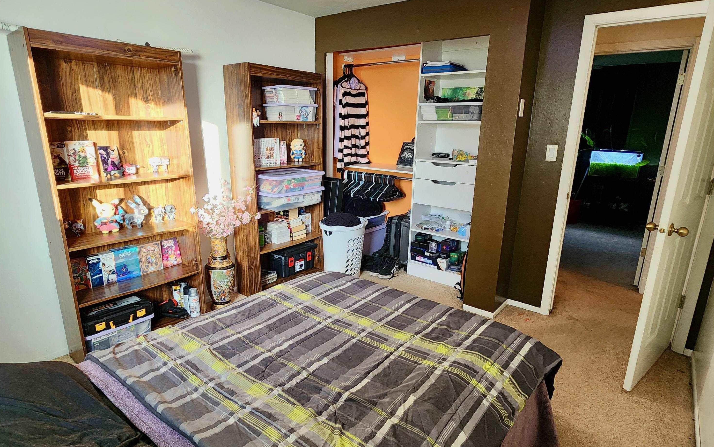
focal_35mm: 14
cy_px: 220
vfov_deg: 78.6
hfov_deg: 105.3
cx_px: 352
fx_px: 272
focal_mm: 2.2
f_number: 2.2
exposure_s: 1/60
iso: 250
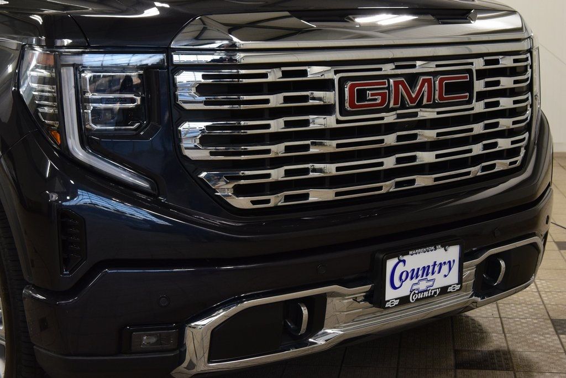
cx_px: 283
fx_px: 849
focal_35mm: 54
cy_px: 189
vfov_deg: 25.1
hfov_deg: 36.9
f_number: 8
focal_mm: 36
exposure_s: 1/60
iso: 1600
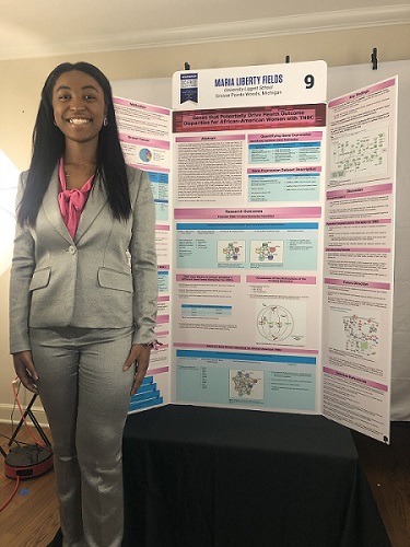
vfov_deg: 63.4
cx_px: 205
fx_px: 442
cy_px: 274
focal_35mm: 28
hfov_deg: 49.7
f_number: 1.8
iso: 32
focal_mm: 3.99
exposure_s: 1/30
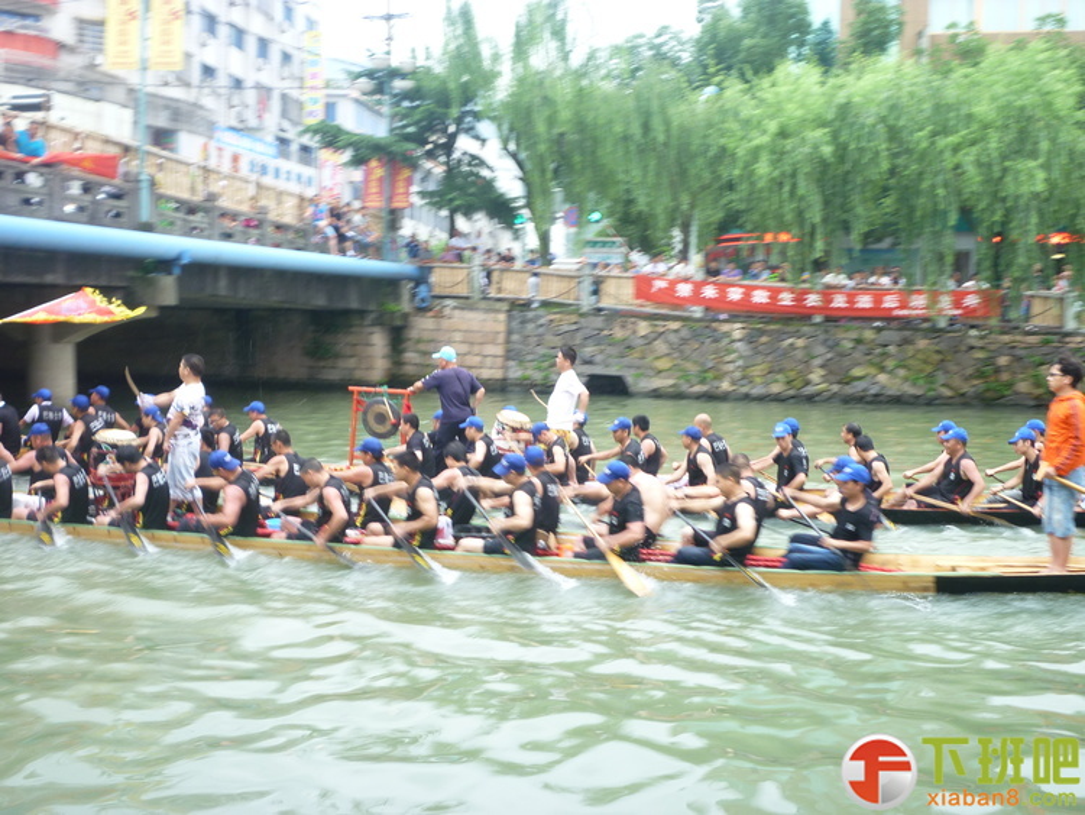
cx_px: 542
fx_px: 1160
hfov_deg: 50.1
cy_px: 408
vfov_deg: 38.7
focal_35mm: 37
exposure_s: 1/30
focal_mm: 6.5
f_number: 4
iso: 100
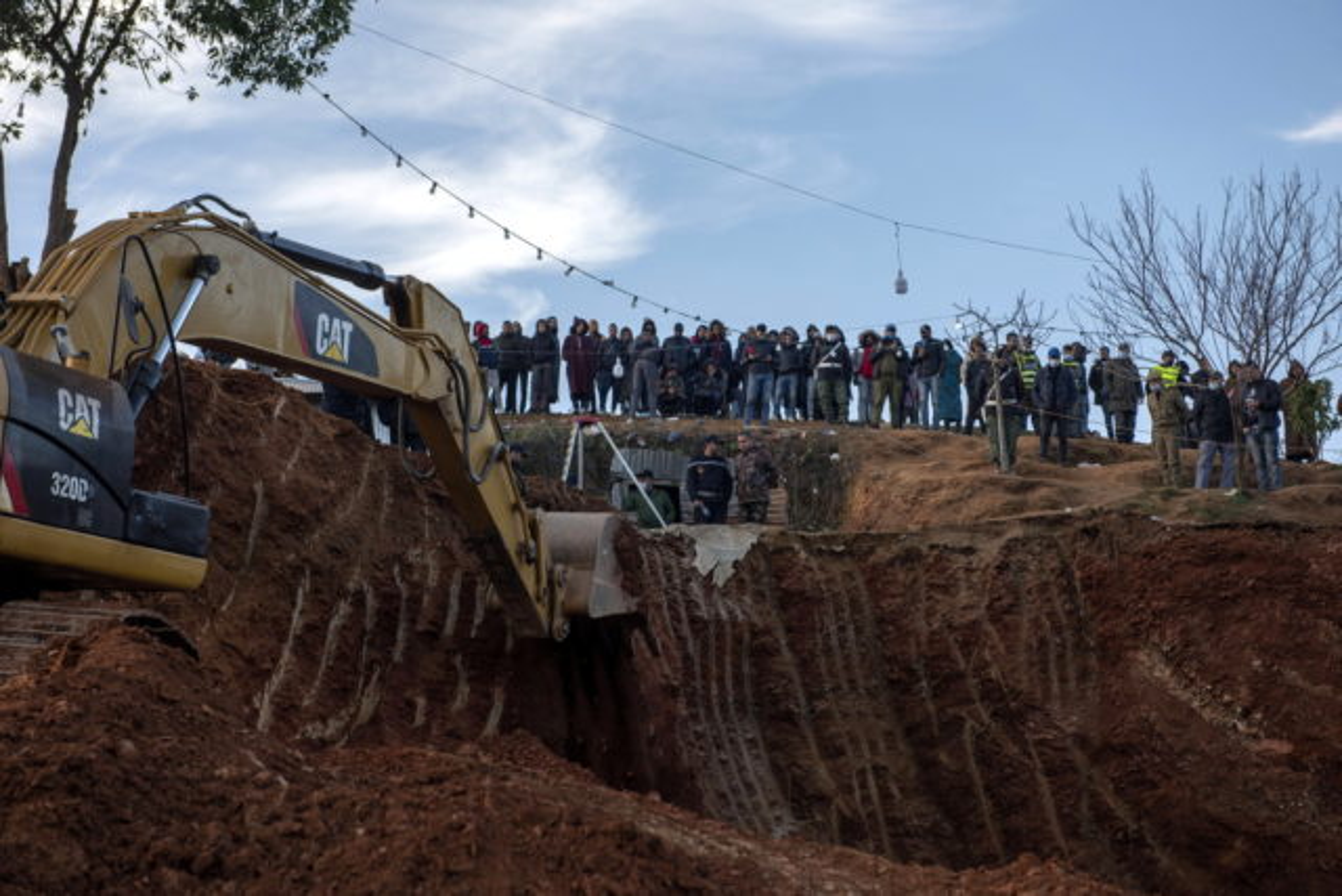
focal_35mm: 70
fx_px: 2610
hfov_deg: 28.8
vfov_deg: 19.5
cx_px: 671
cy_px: 448
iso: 500
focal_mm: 70
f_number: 5.6
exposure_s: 1/400
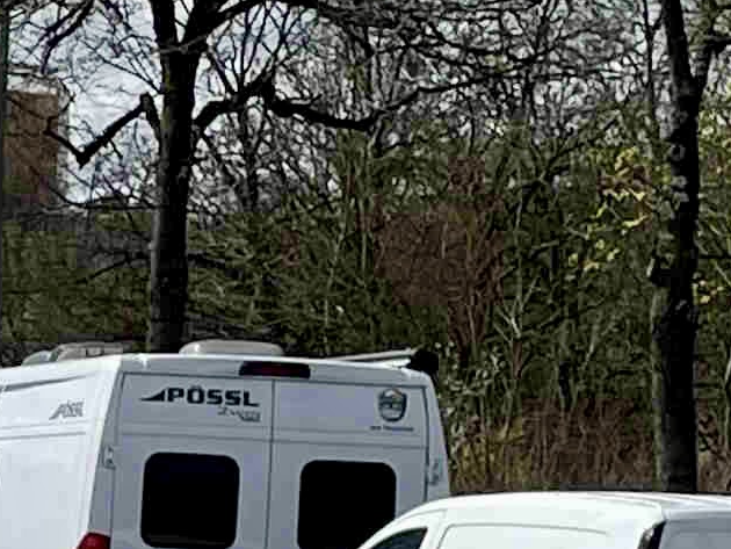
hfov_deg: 7.7
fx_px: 4732
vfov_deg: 6.6
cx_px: -1483
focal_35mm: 224
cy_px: 760
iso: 32
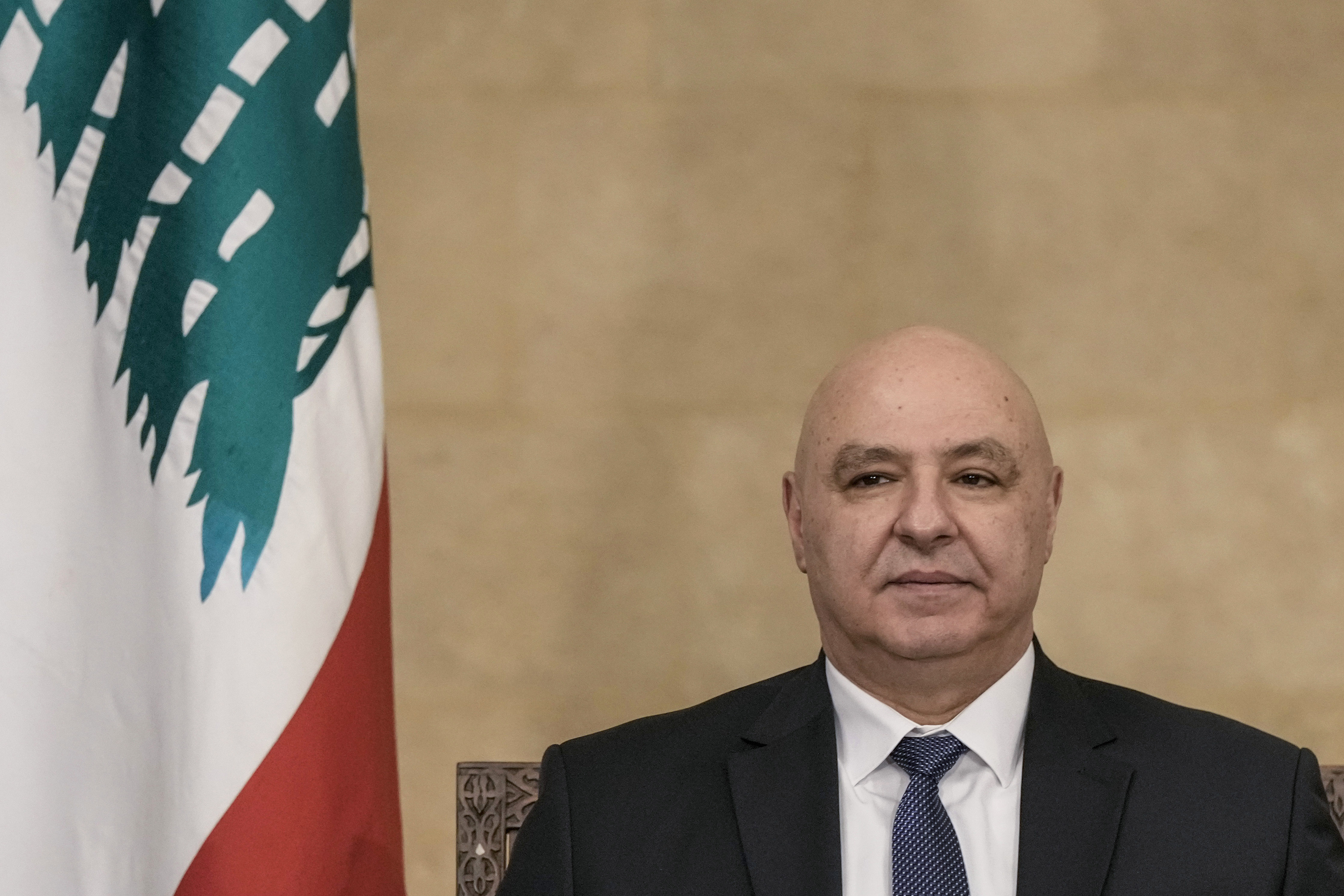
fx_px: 13662
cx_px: 831
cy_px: 667
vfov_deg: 3.8
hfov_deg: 5.6
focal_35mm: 366
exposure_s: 1/250
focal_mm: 189
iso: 3200
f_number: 3.2
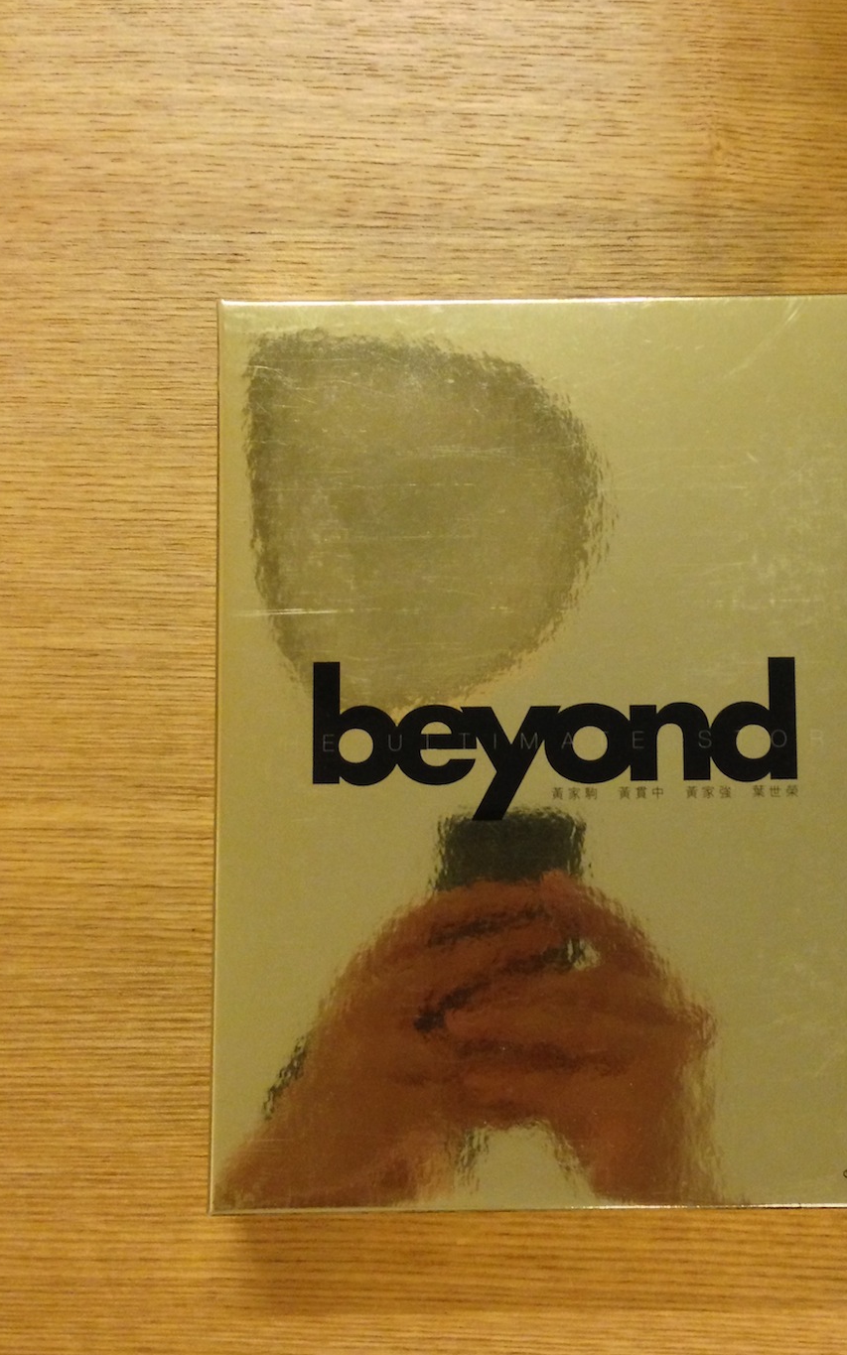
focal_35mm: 41
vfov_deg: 48.2
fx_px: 1514
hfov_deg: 31.0
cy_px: 711
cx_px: 555
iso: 400
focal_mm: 4.13
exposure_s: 1/20
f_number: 2.4
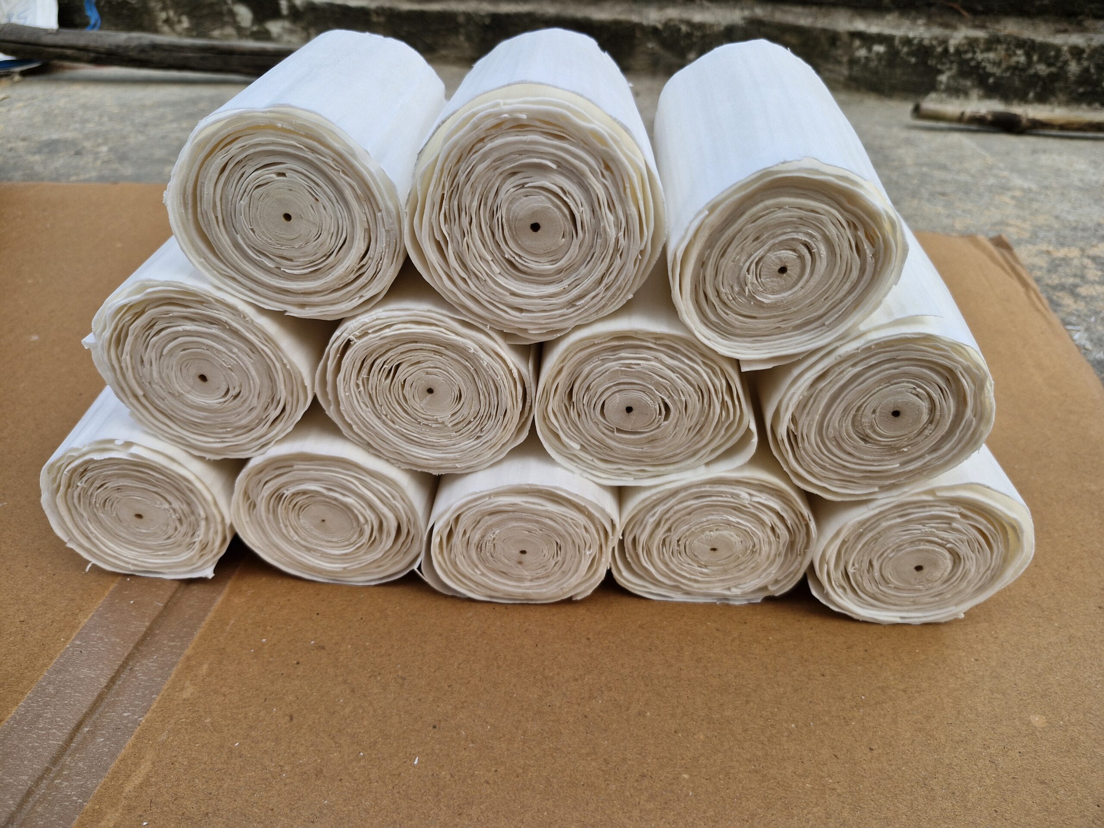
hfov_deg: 73.9
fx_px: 734
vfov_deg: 58.9
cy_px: 414
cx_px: 552
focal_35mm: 23
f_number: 1.8
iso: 50
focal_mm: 5.54
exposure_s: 1/197
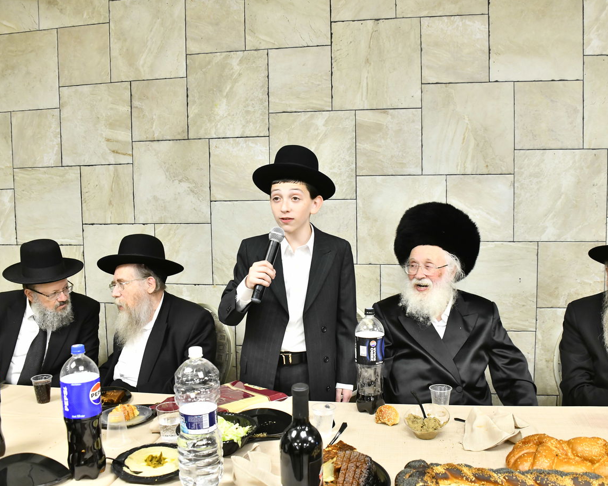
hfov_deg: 55.6
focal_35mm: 32
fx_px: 576
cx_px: 325
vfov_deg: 45.8
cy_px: 241
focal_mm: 28
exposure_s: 1/200
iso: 2500
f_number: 5.6
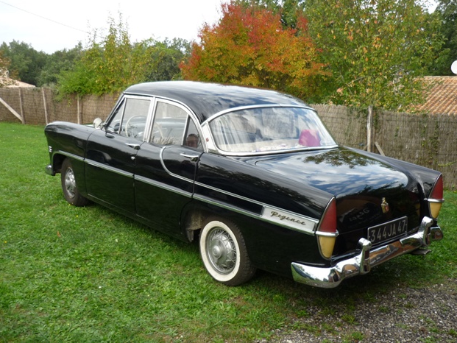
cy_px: 168
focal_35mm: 34
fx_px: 449
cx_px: 233
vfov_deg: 41.8
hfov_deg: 53.9
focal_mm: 5.5
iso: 100
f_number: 2.8
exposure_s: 1/320
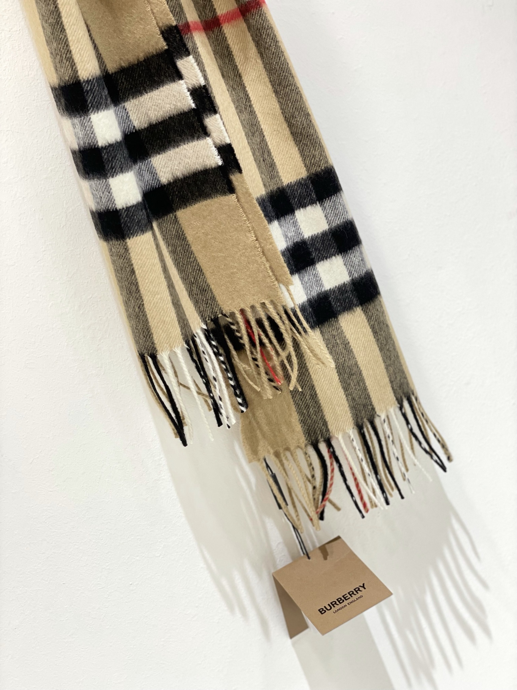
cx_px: 258
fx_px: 1036
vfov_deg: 36.8
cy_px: 345
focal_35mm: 52
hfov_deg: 28.0
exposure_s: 1/100
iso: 125
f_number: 2
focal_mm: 6
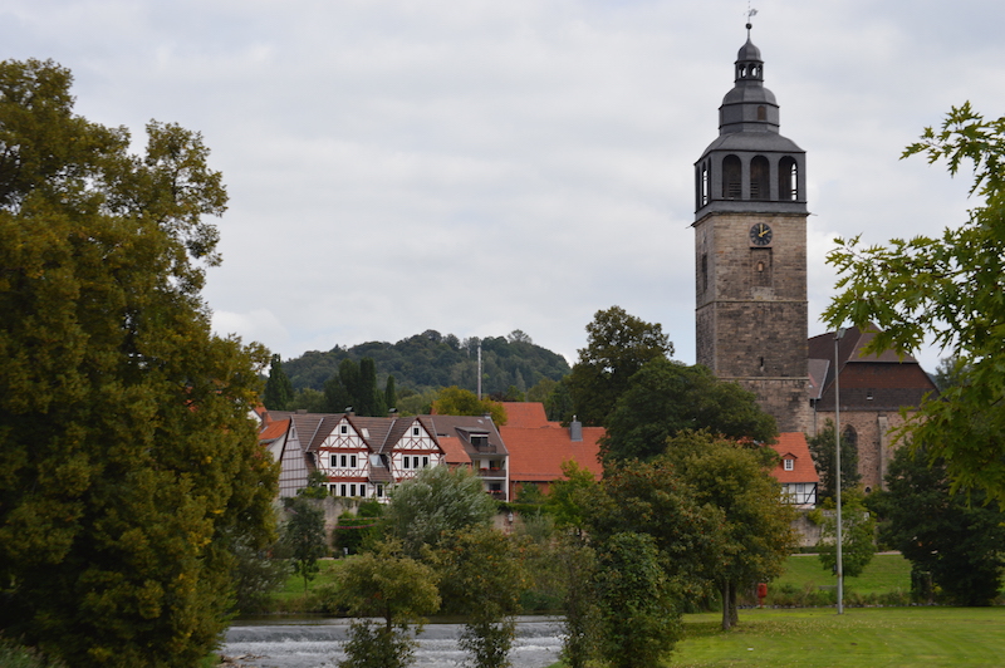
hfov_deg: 24.6
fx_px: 2301
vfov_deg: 16.5
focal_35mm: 82
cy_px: 334
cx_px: 502
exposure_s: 1/250
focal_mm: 55
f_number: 8
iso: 100
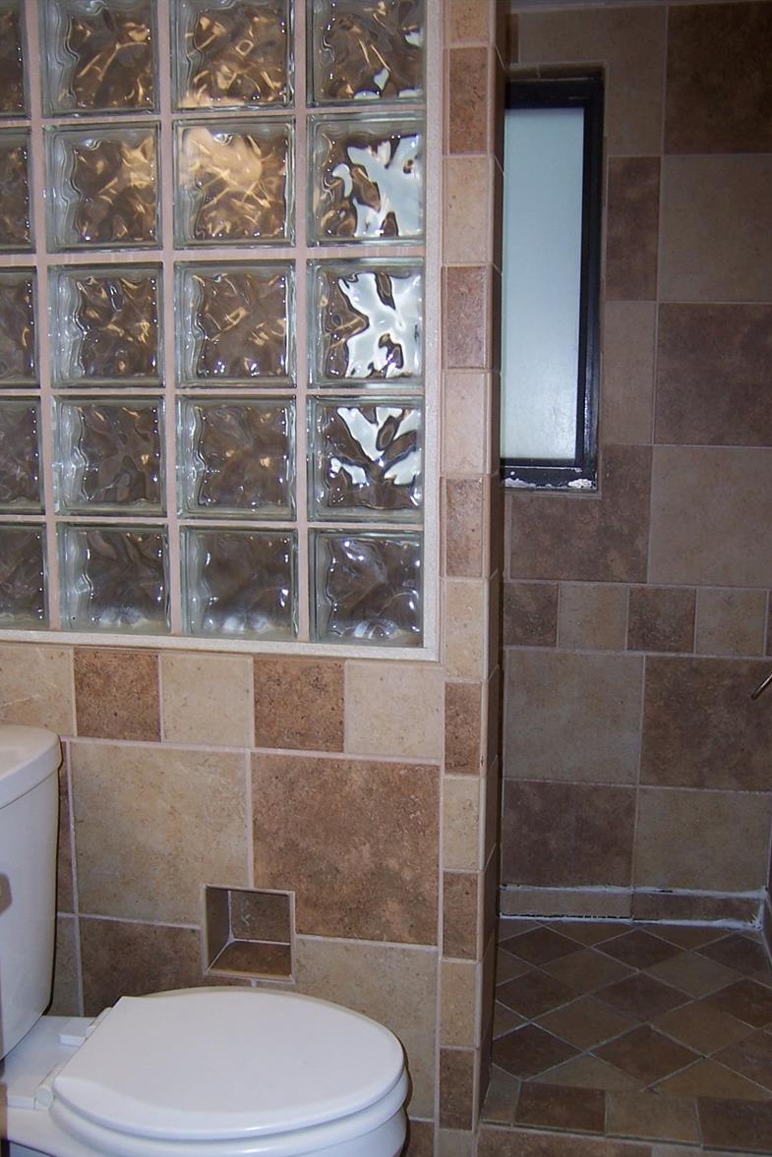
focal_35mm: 35
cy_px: 588
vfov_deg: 54.4
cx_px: 435
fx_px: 1125
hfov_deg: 37.8
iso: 80
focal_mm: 5.5
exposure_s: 1/60
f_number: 2.8
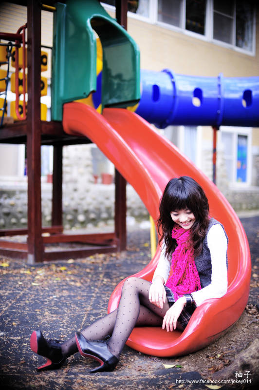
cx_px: 130
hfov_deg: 26.9
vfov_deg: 39.6
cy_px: 195
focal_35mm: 50
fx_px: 540
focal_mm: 50
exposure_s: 1/640
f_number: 2
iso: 200
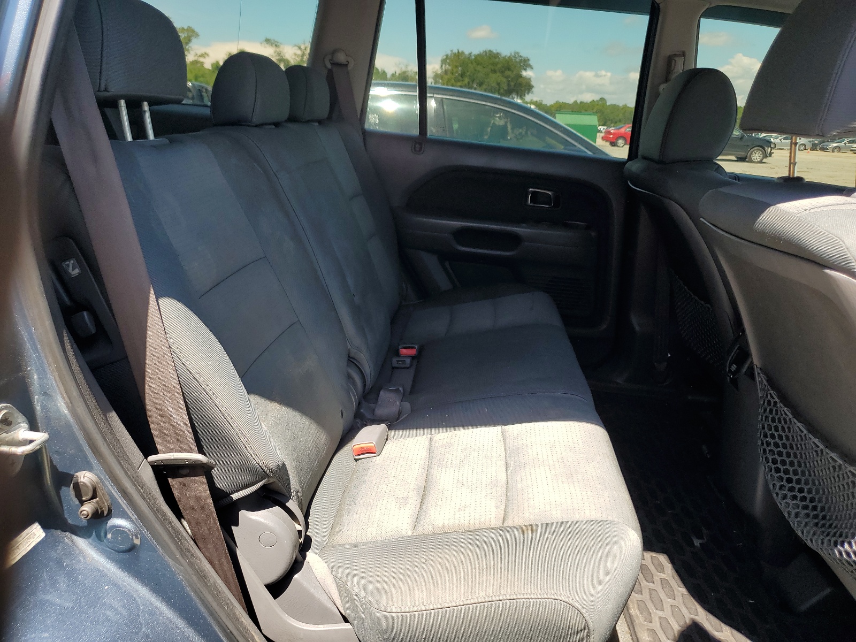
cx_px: 428
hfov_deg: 67.3
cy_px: 321
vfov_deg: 53.1
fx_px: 643
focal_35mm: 26
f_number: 1.5
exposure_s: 1/667
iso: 50
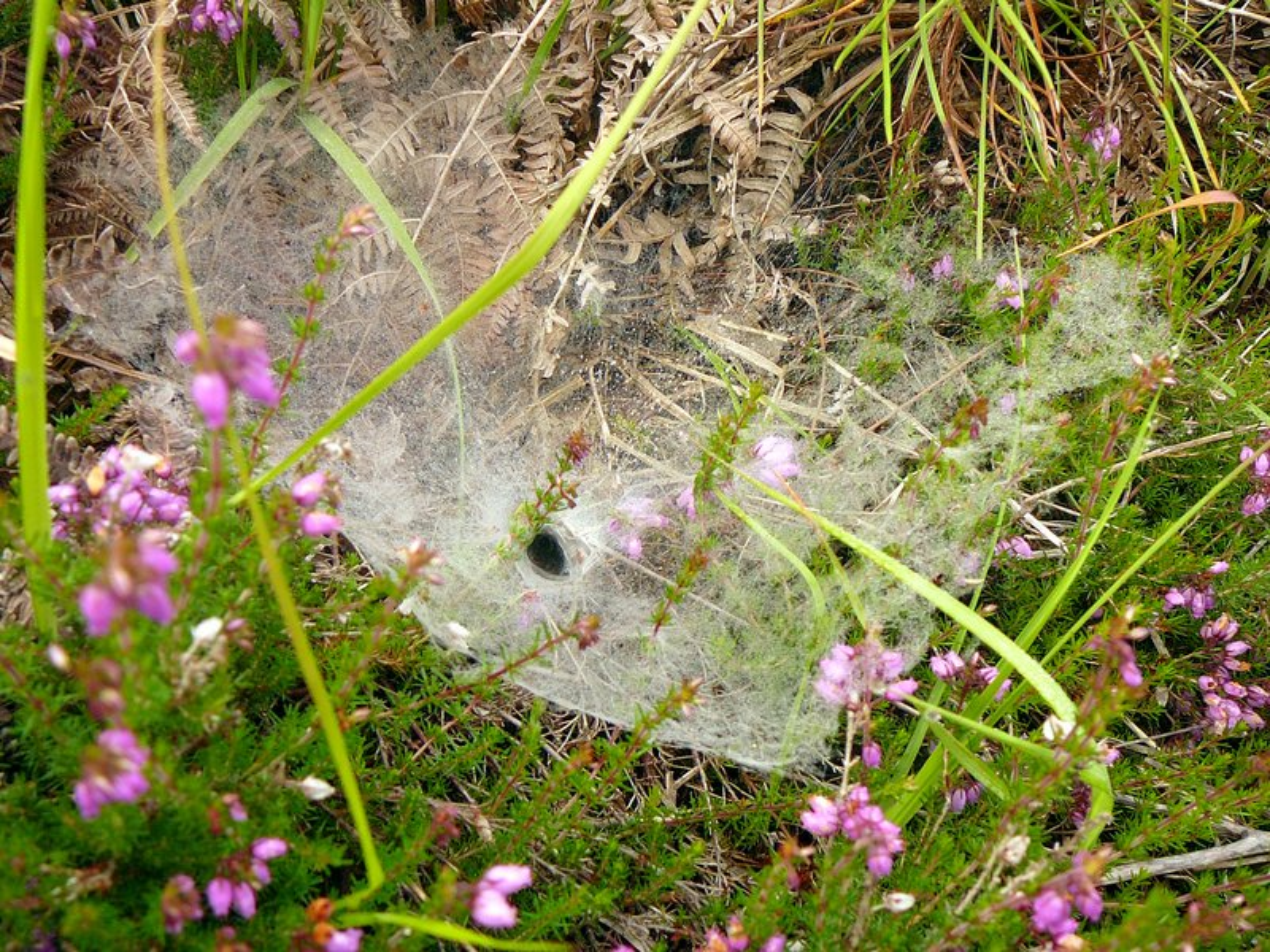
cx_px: 635
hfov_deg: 52.6
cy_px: 476
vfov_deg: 40.7
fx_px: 1284
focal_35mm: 35
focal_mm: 5.2
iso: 80
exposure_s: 1/125
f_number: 2.8
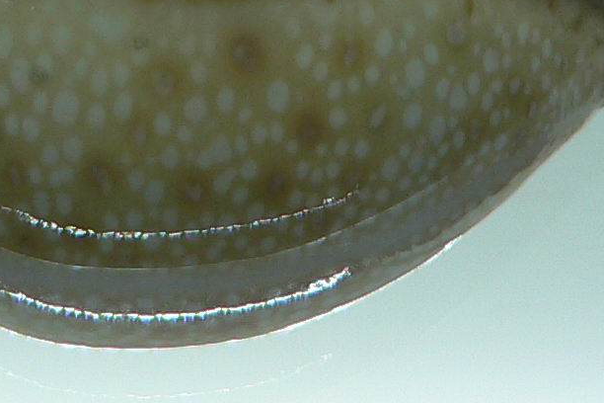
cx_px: 201
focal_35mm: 120
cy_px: -336
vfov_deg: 10.7
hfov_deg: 17.0
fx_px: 2013
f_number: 2.8
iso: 80
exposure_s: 1/60
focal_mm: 4.6
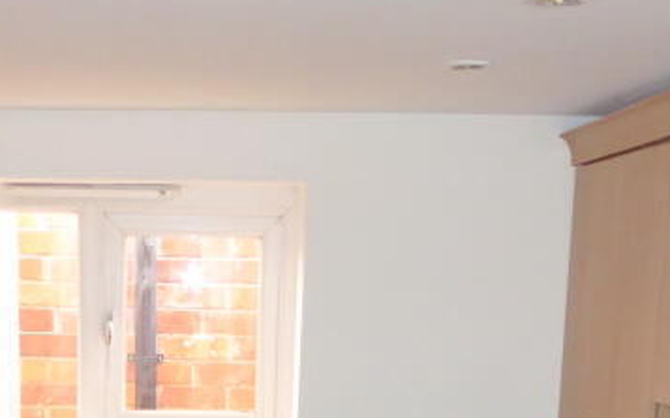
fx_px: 1333
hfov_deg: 27.8
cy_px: 665
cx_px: 173
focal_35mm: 73
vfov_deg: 16.0
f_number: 3.3
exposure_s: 1/60
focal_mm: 4.3
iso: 500
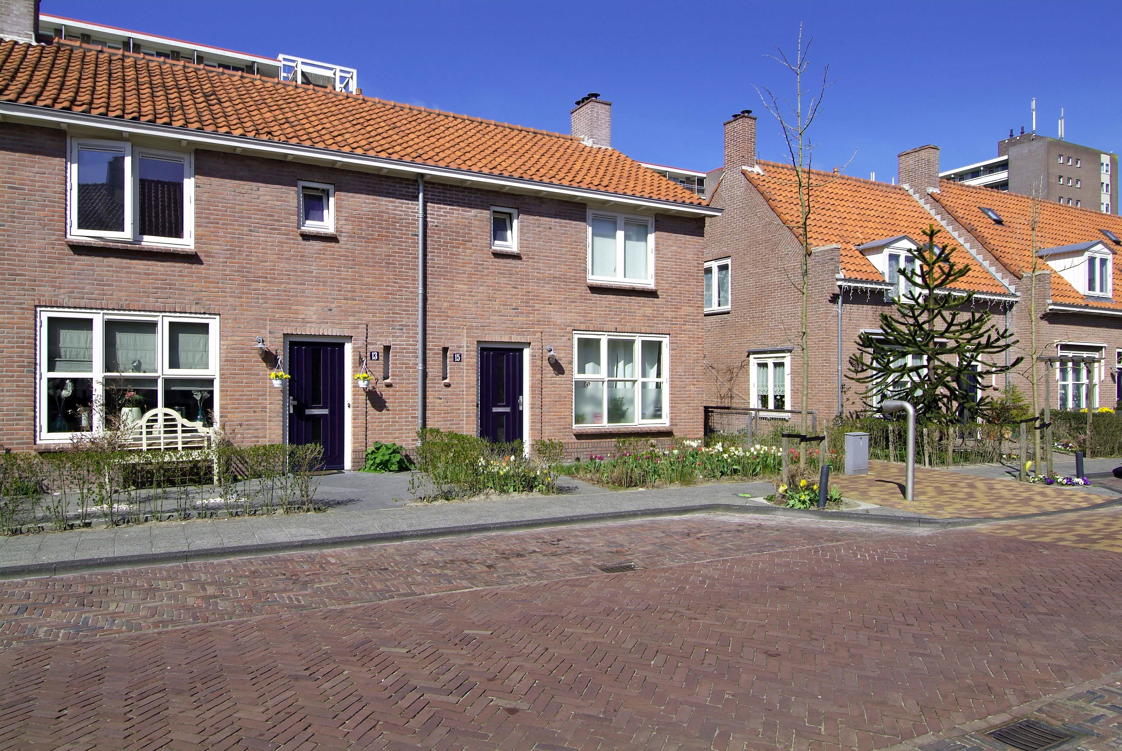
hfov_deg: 76.0
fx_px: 718
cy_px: 376
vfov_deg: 55.2
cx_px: 561
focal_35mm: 23
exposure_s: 1/350
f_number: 9.5
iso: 160
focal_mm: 15
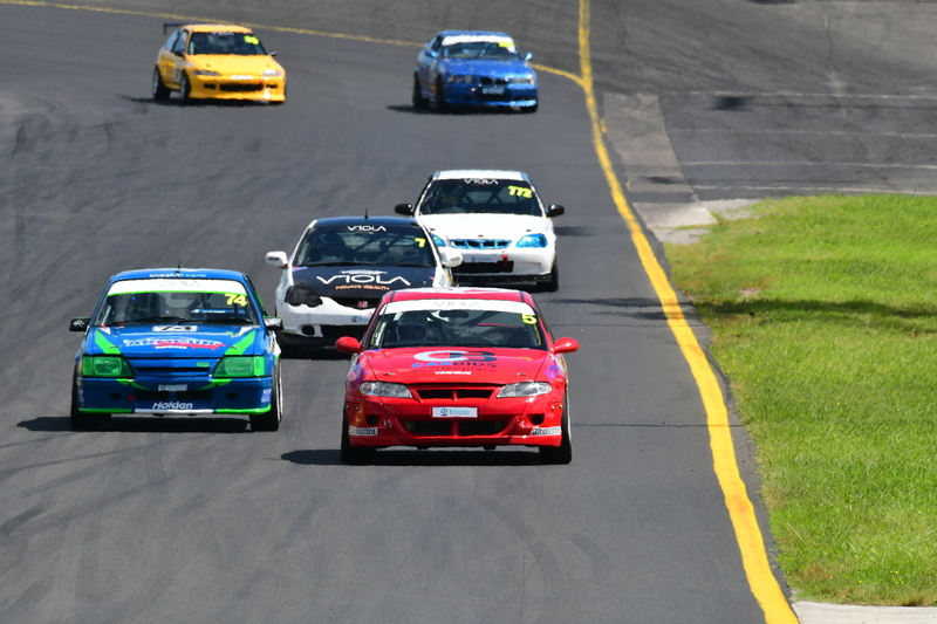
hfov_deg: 2.8
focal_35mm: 750
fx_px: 19516
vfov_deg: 1.8
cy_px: 312
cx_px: 468
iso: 320
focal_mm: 500
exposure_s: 1/500
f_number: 11
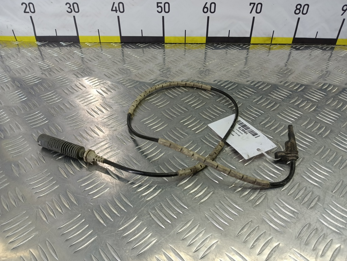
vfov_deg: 58.9
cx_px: 174
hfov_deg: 73.9
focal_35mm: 23
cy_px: 130
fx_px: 231
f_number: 1.6
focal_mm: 4.11
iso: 90
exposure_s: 1/50
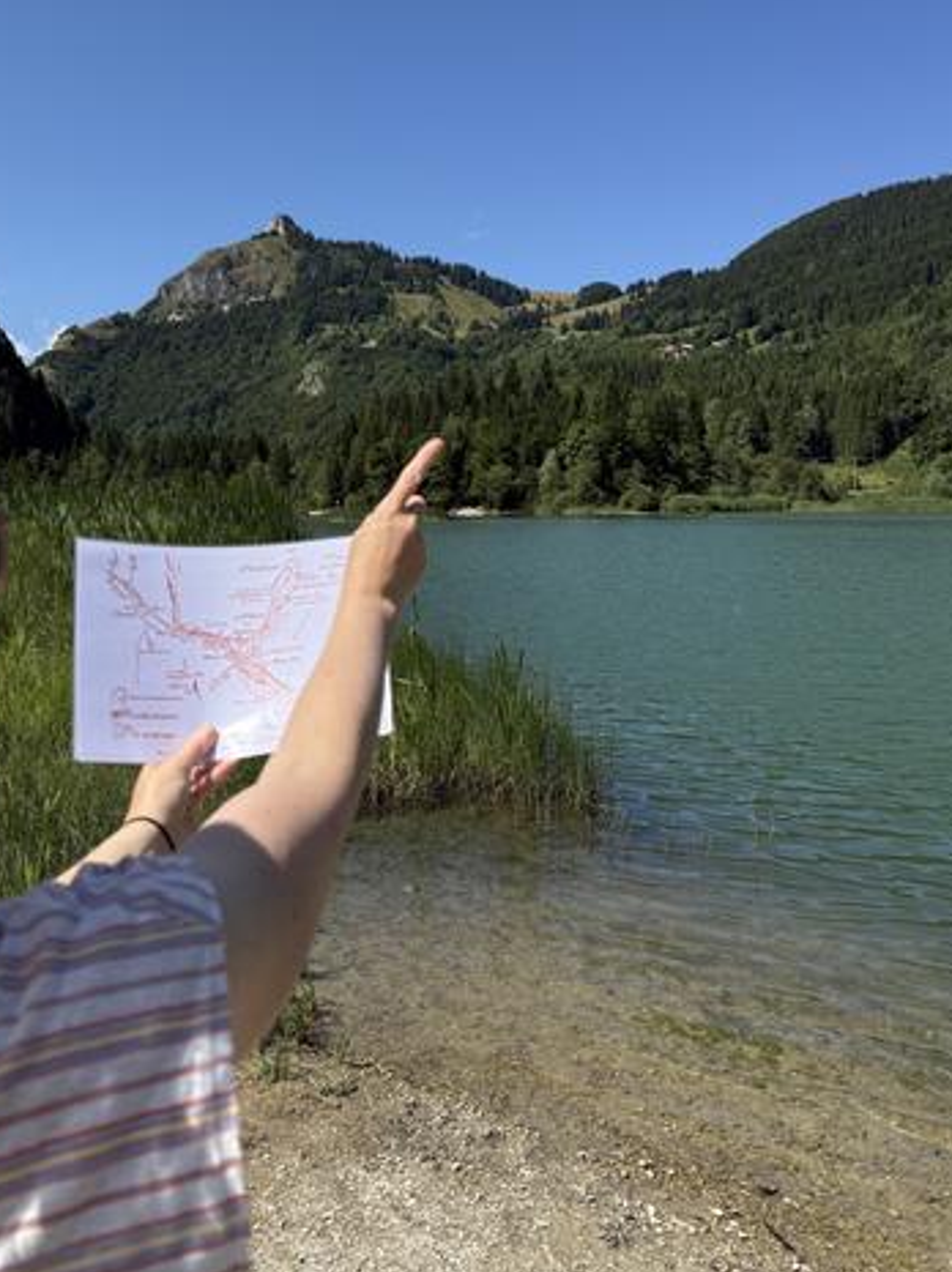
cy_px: 492
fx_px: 1138
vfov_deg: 57.8
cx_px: 361
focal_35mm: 31
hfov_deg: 45.0
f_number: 1.78
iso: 100
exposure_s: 1/5714
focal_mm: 6.76
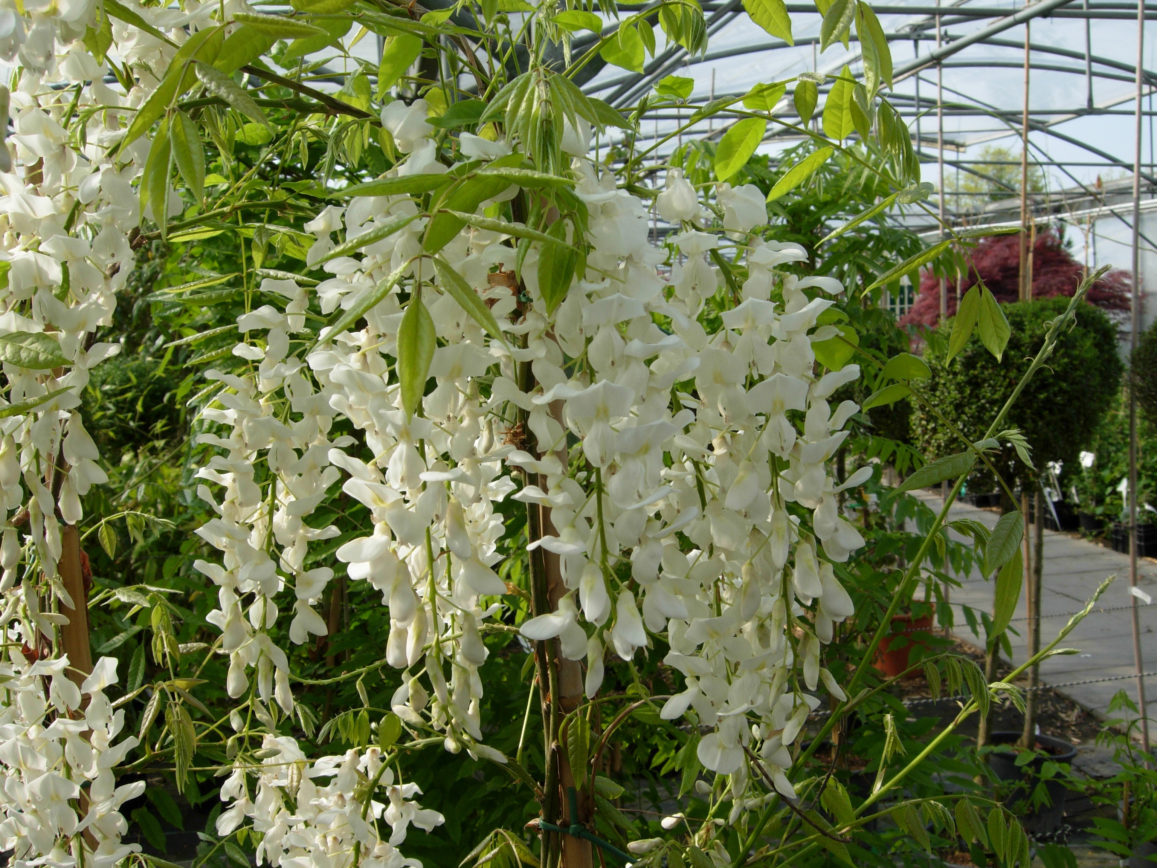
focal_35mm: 36
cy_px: 434
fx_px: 1203
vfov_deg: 39.7
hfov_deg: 51.4
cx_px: 578
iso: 50
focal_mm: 7.5
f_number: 5.4
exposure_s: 1/279
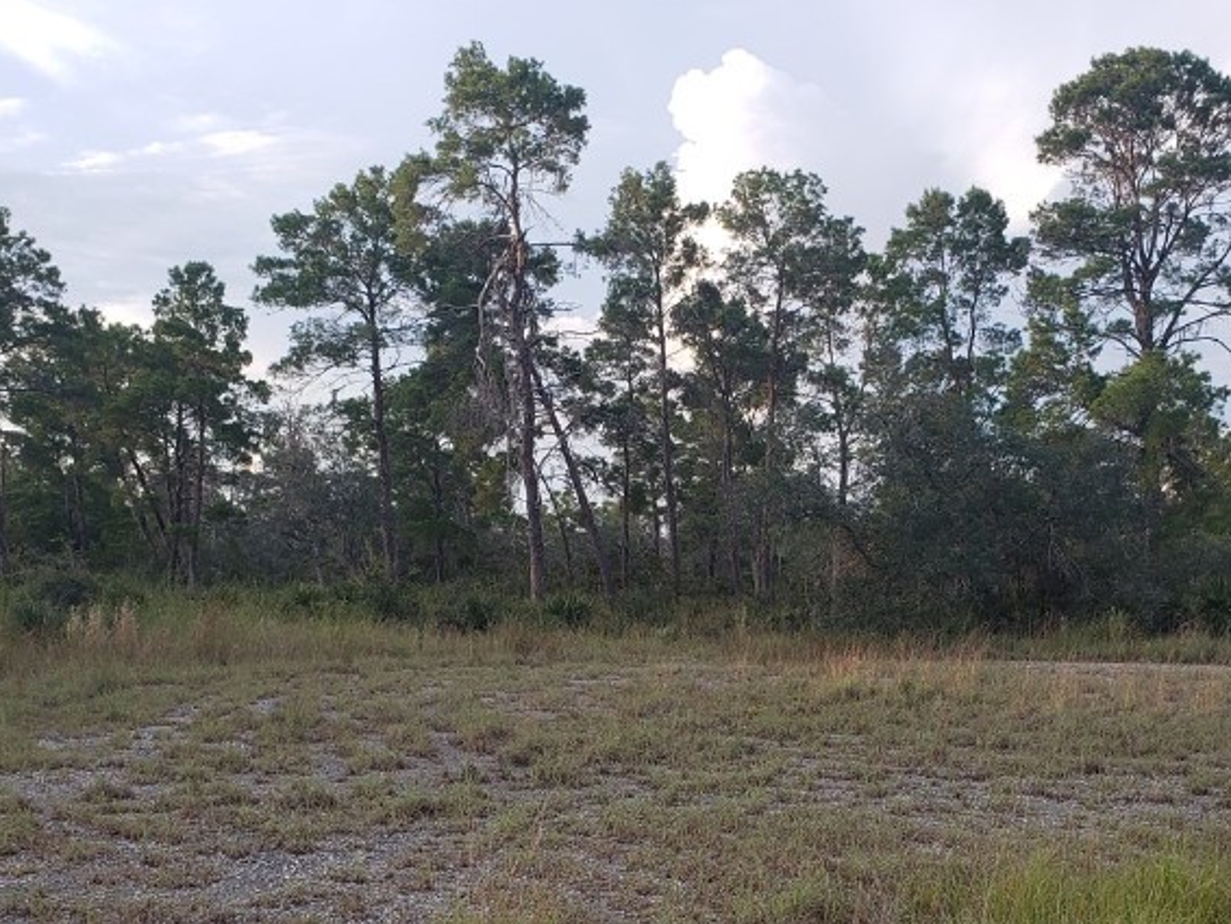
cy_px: 785
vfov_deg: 29.9
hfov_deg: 40.3
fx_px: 1672
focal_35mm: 47
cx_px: 722
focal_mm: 4.3
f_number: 2.4
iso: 50
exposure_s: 1/105
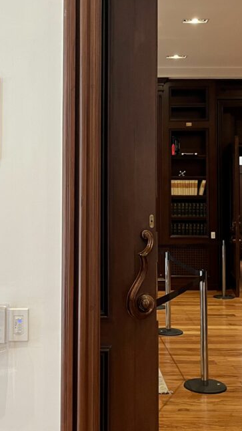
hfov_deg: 26.5
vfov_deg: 45.3
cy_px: 179
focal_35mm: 45
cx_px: 91
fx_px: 513
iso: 125
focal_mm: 5.1
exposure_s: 1/60
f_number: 1.6
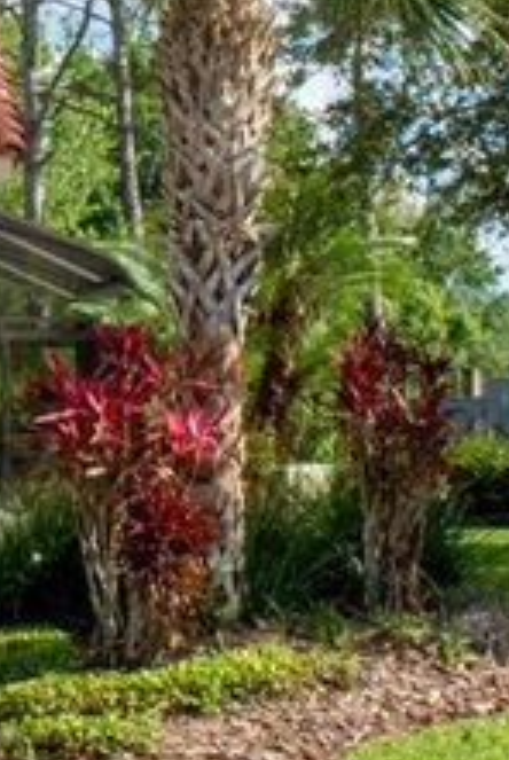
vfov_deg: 16.4
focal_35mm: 122
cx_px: -186
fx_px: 2579
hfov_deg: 11.0
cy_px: 7
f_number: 25
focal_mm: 24
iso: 1250
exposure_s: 1/250
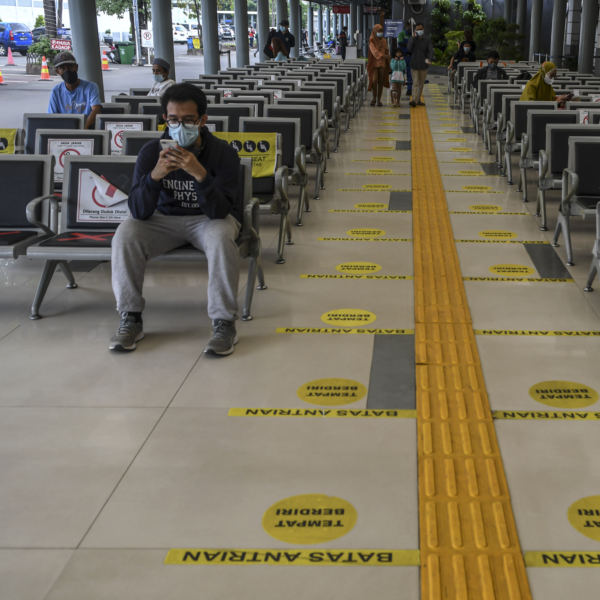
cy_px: 296
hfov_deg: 37.3
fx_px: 876
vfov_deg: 37.8
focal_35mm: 45
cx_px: 417
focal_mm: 23
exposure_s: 1/320
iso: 200
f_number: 3.5
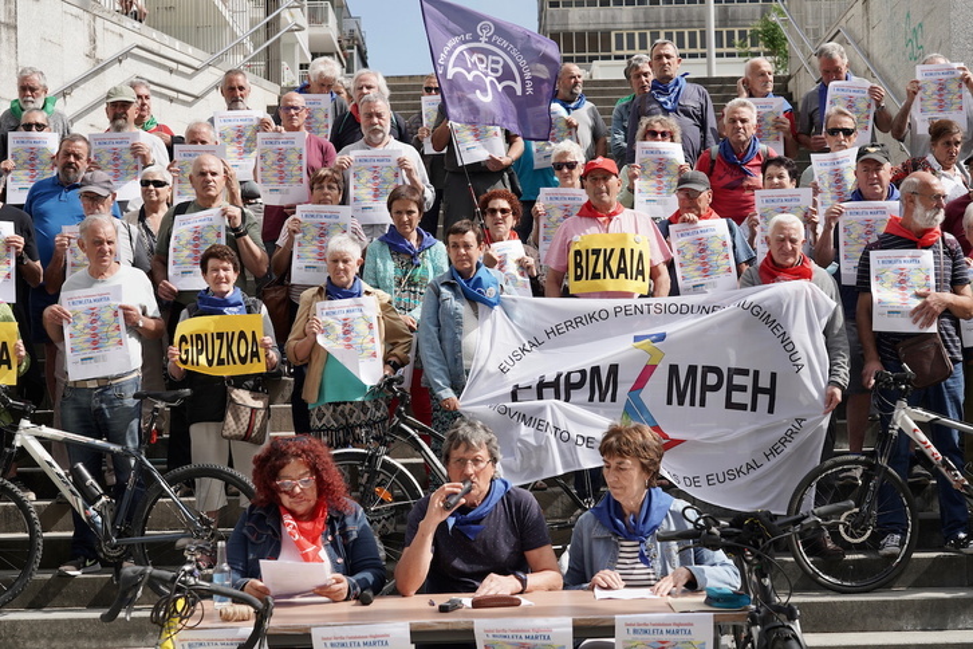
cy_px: 324
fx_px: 1838
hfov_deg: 29.7
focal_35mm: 68
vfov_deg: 20.0
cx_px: 486
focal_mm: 68
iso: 125
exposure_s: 1/400
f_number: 7.1
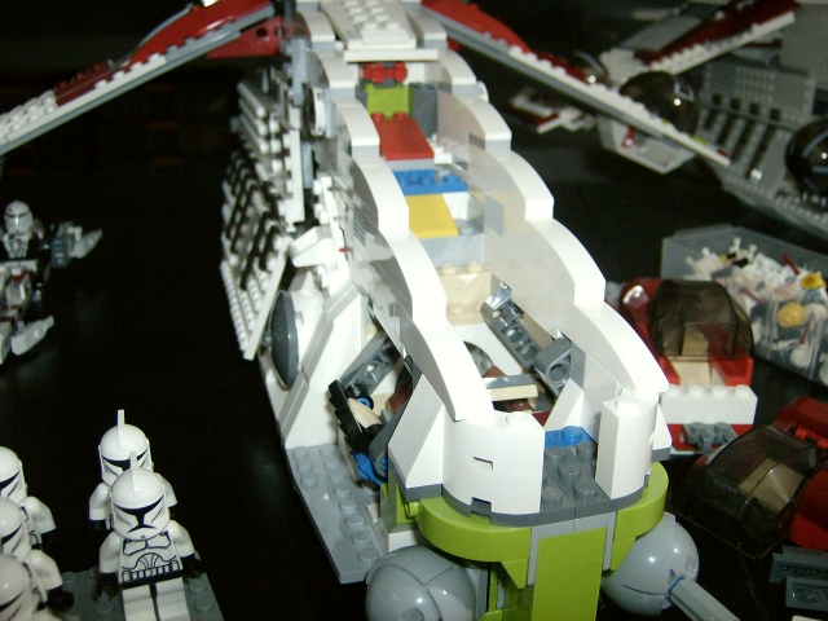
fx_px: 861
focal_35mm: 36
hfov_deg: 51.4
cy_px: 310
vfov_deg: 39.7
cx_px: 414
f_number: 2.8
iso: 200
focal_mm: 6
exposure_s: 1/60
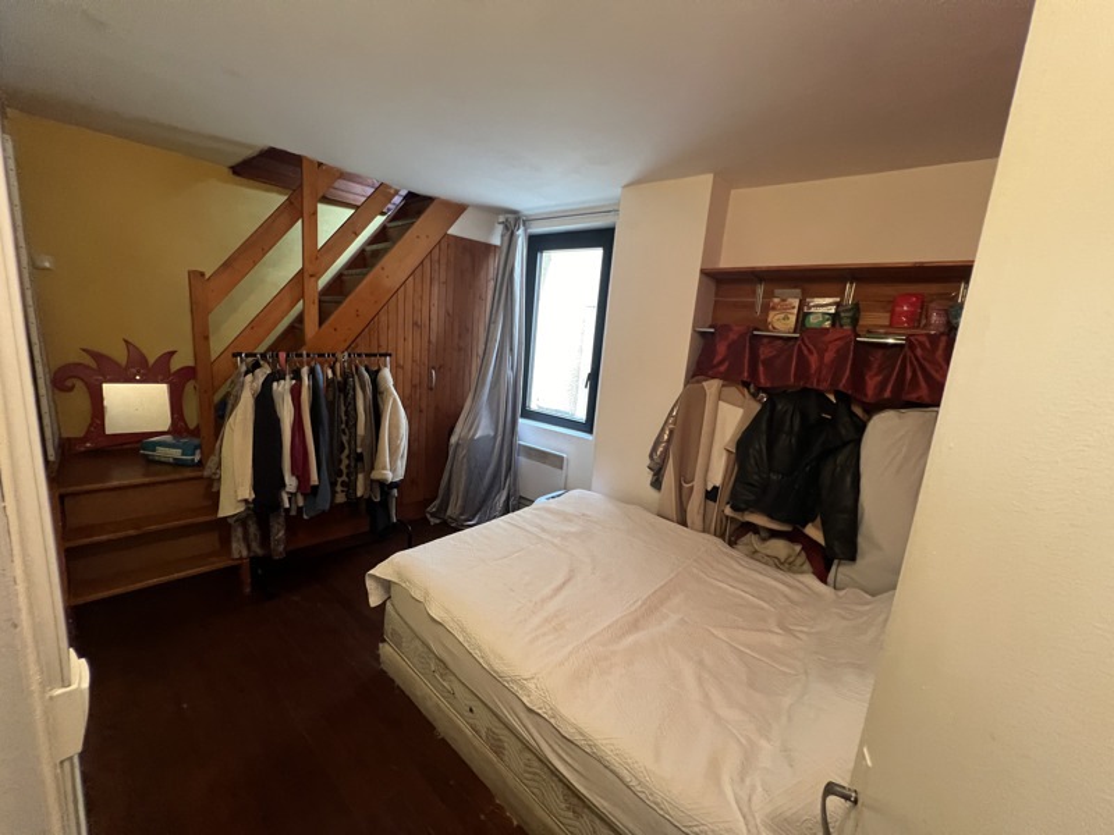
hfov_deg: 106.2
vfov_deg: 89.9
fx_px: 418
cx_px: 557
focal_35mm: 13
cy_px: 418
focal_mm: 1.57
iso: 400
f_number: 1.8
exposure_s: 1/50
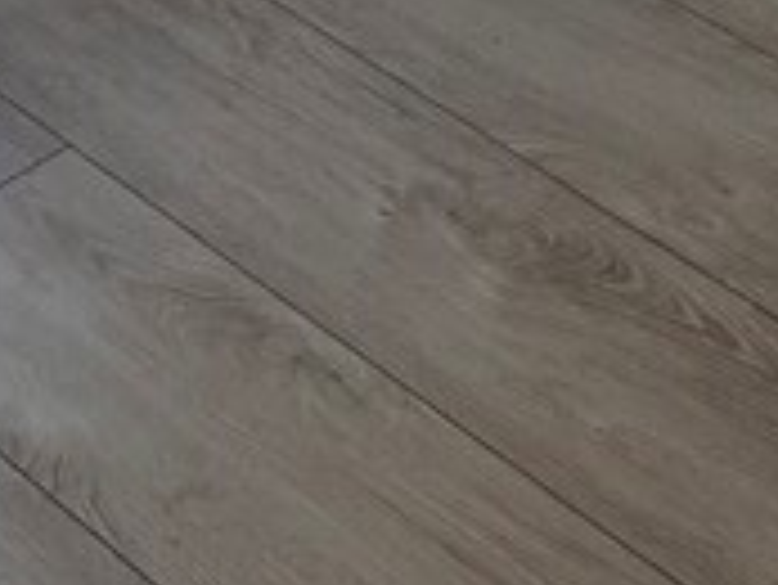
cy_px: -1670
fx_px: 3194
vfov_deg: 7.6
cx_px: 153
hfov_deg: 13.8
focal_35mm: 142
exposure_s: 1/236
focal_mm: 6.76
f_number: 1.78
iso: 125
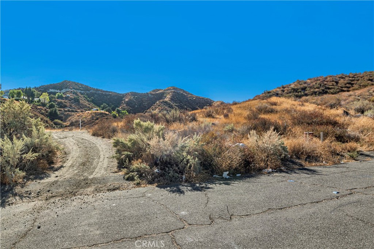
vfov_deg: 59.5
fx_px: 218
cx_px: 187
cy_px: 124
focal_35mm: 21
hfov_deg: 81.2
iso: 100
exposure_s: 1/200
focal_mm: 14
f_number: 8
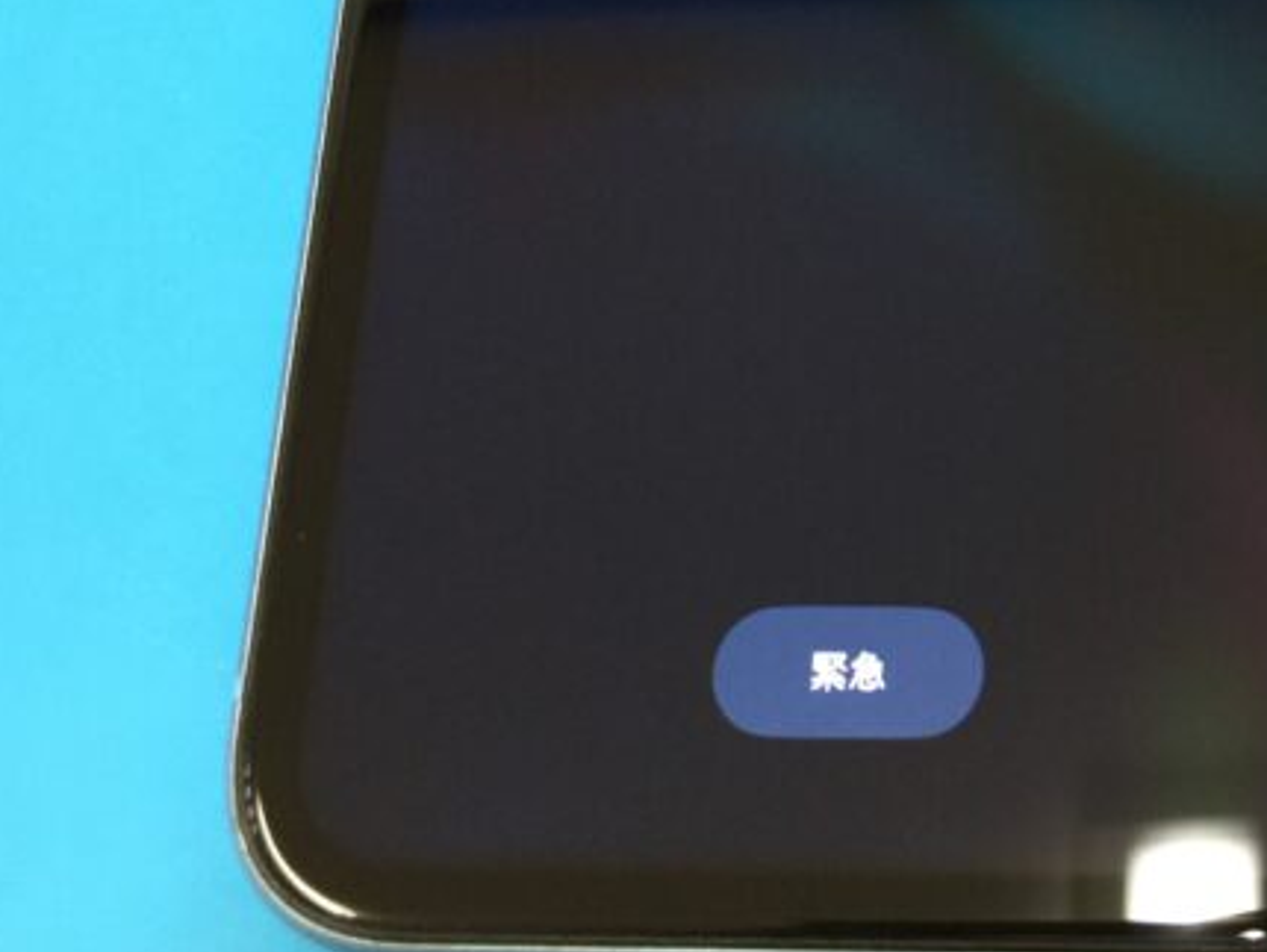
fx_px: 2527
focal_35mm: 69
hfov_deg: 26.0
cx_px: 1394
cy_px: -109
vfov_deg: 20.3
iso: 80
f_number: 2.2
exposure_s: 1/15
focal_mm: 4.15
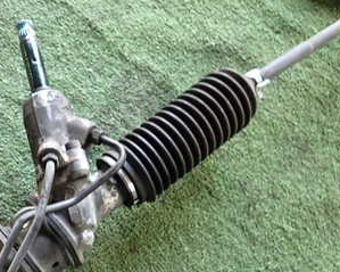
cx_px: 78
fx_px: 493
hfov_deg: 37.0
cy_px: 219
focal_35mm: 49
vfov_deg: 30.1
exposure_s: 1/30
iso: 200
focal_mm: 4.5
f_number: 2
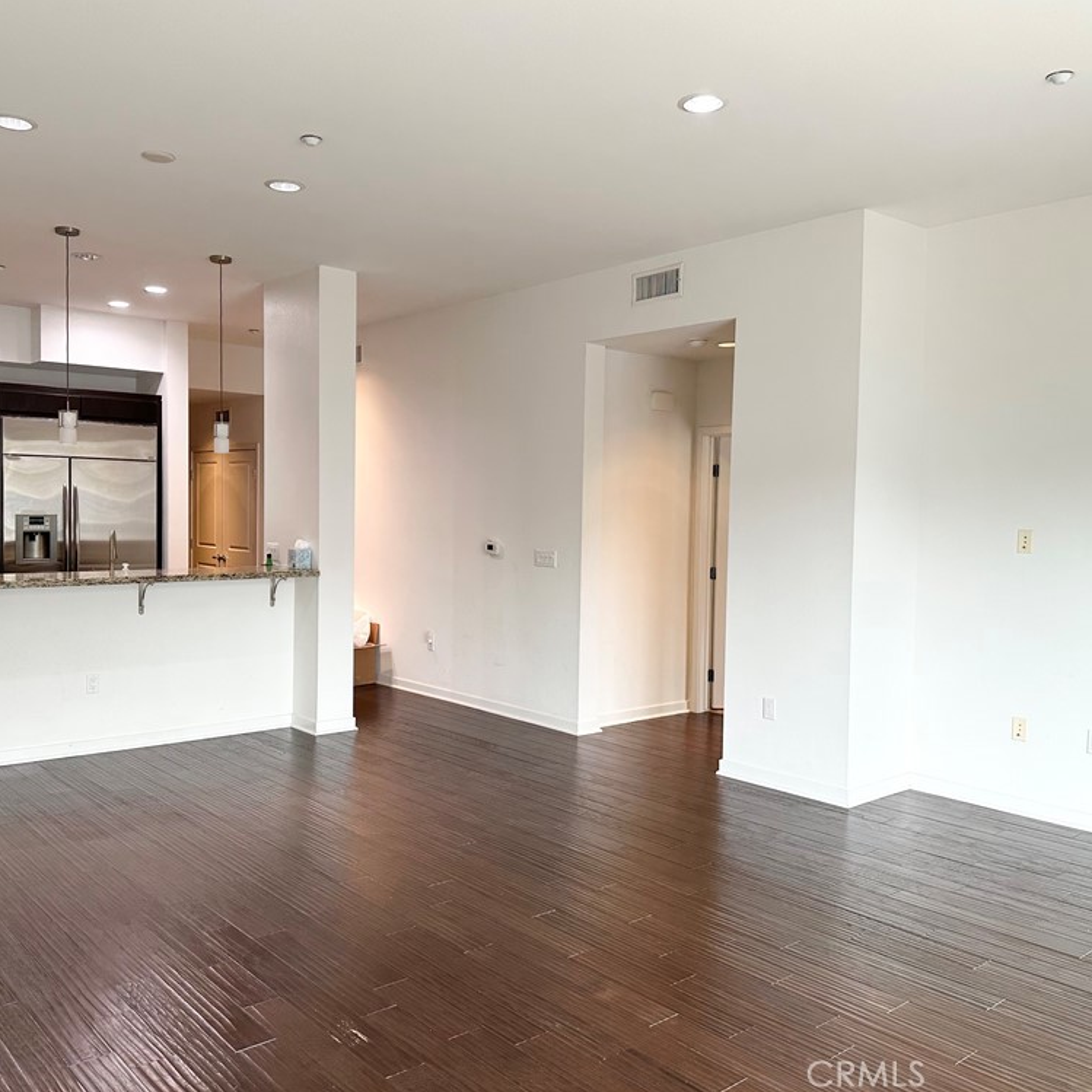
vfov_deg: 55.6
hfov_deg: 55.5
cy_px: 535
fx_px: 1035
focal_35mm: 29
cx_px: 485
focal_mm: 6.86
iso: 125
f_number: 1.78
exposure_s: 1/120
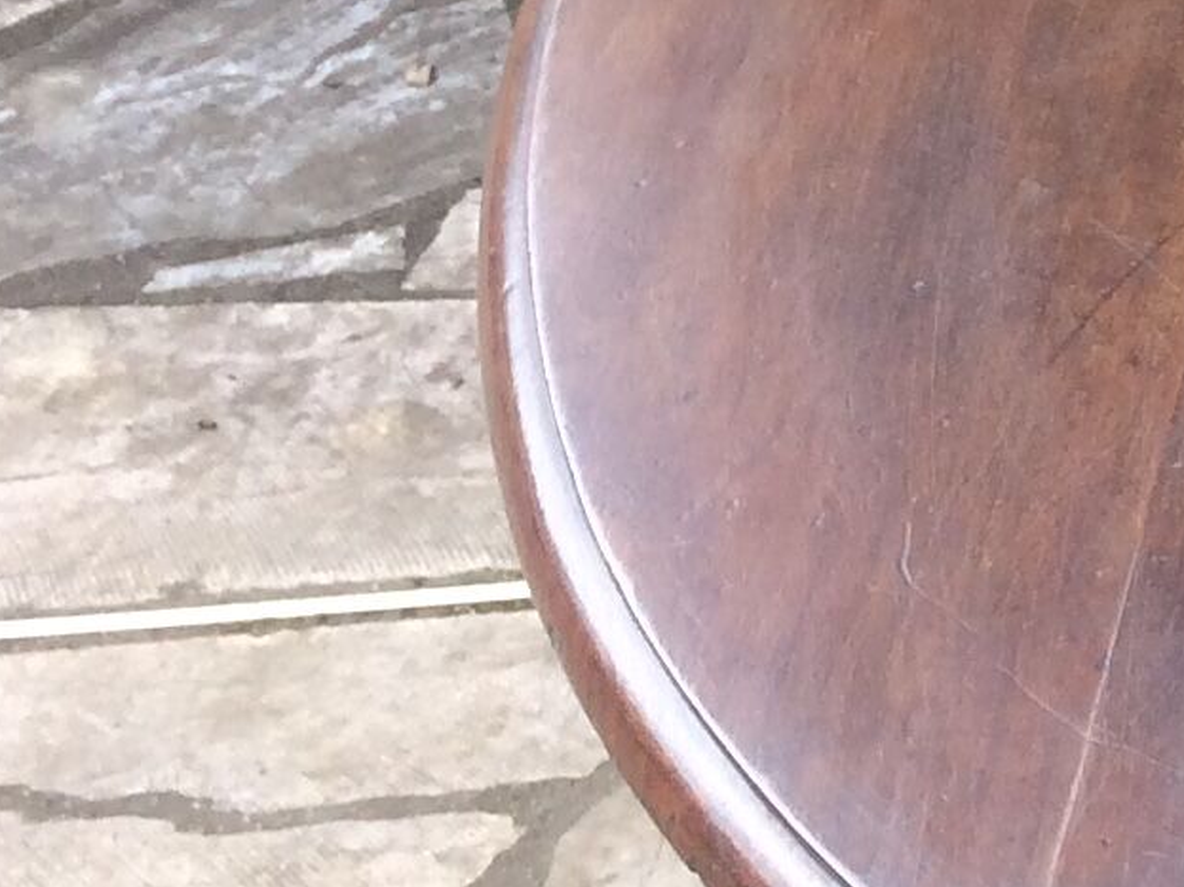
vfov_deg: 9.7
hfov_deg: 11.1
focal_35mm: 152
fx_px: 5198
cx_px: 2786
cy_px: 87
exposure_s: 1/461
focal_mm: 4.15
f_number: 2.2
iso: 32
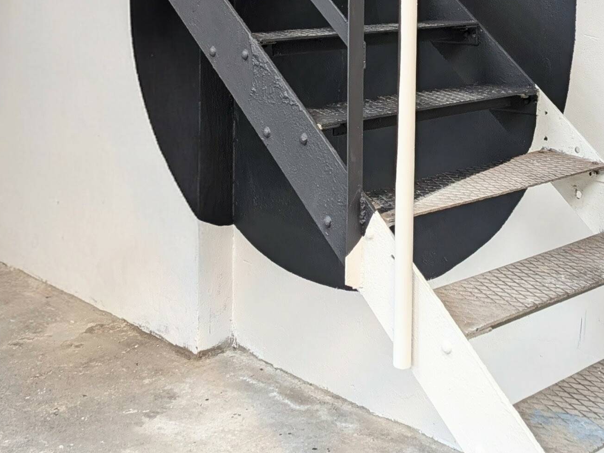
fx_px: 820
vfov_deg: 29.1
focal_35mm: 47
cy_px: 11
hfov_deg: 40.2
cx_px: 370
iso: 28
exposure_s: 1/25
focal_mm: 4.53
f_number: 1.7
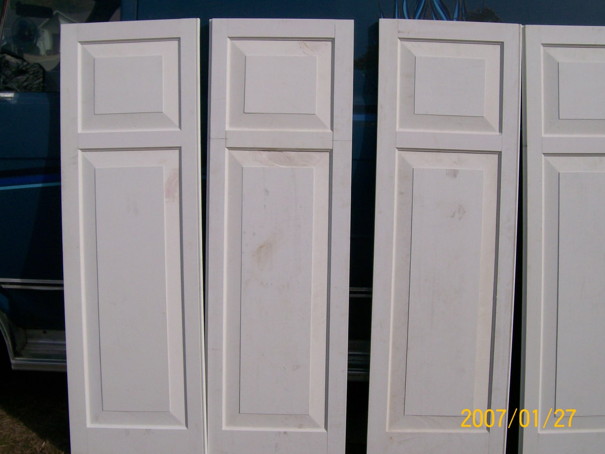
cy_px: 236
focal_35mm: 38
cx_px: 290
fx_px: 664
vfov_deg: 37.7
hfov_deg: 49.0
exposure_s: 1/1401
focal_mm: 6
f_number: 4.8
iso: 80
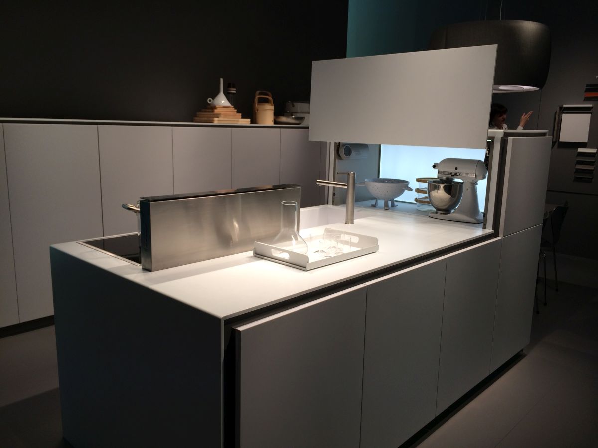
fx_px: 518
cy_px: 224
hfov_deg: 60.0
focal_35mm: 30
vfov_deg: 46.8
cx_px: 299
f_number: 2.2
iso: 32
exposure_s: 1/122
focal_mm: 4.12
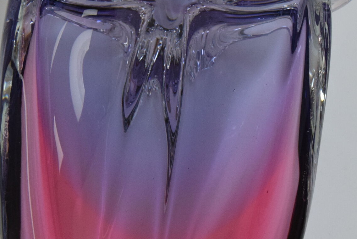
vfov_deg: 17.3
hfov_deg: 25.7
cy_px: 160
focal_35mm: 79
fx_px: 784
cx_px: 173
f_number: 7.1
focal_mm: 20
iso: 1600
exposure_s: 1/200
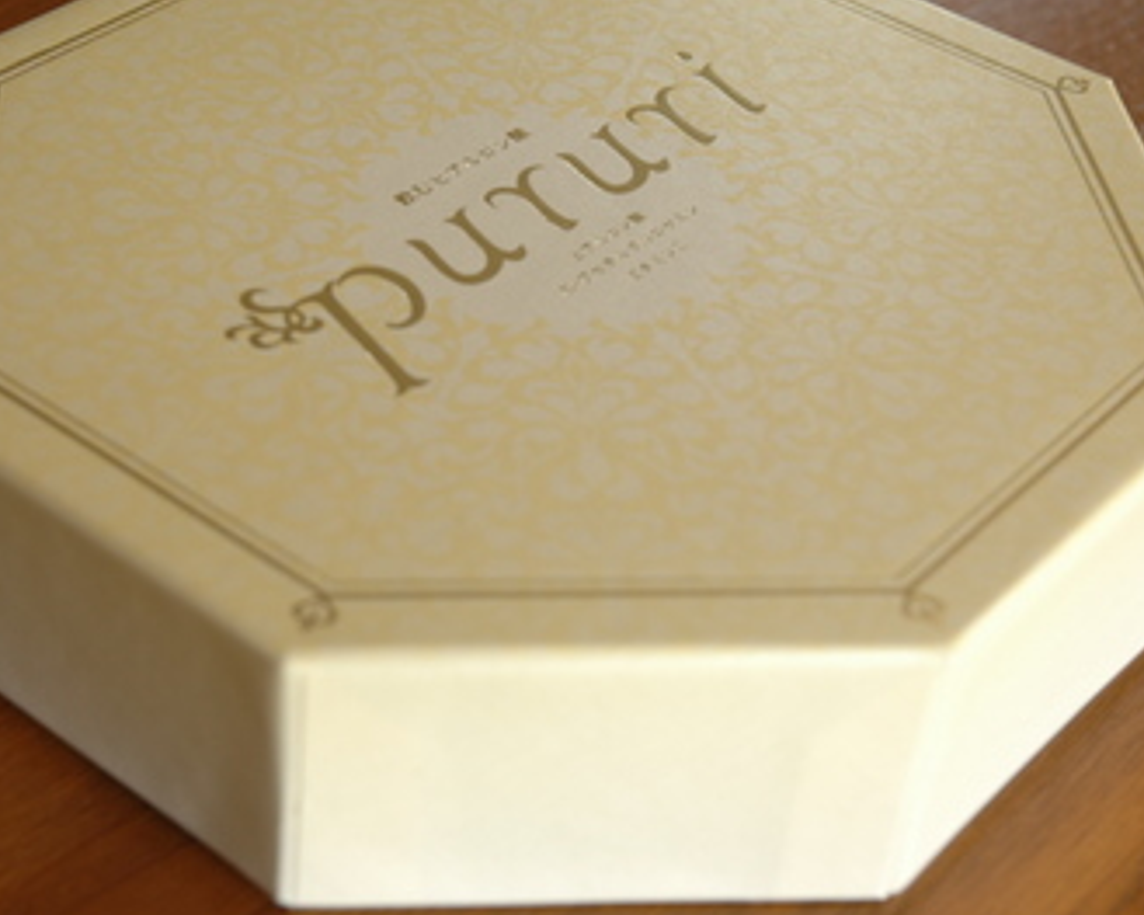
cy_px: 407
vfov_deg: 18.7
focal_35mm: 82
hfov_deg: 23.3
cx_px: 489
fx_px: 2776
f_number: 6.3
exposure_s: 1/2
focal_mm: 40
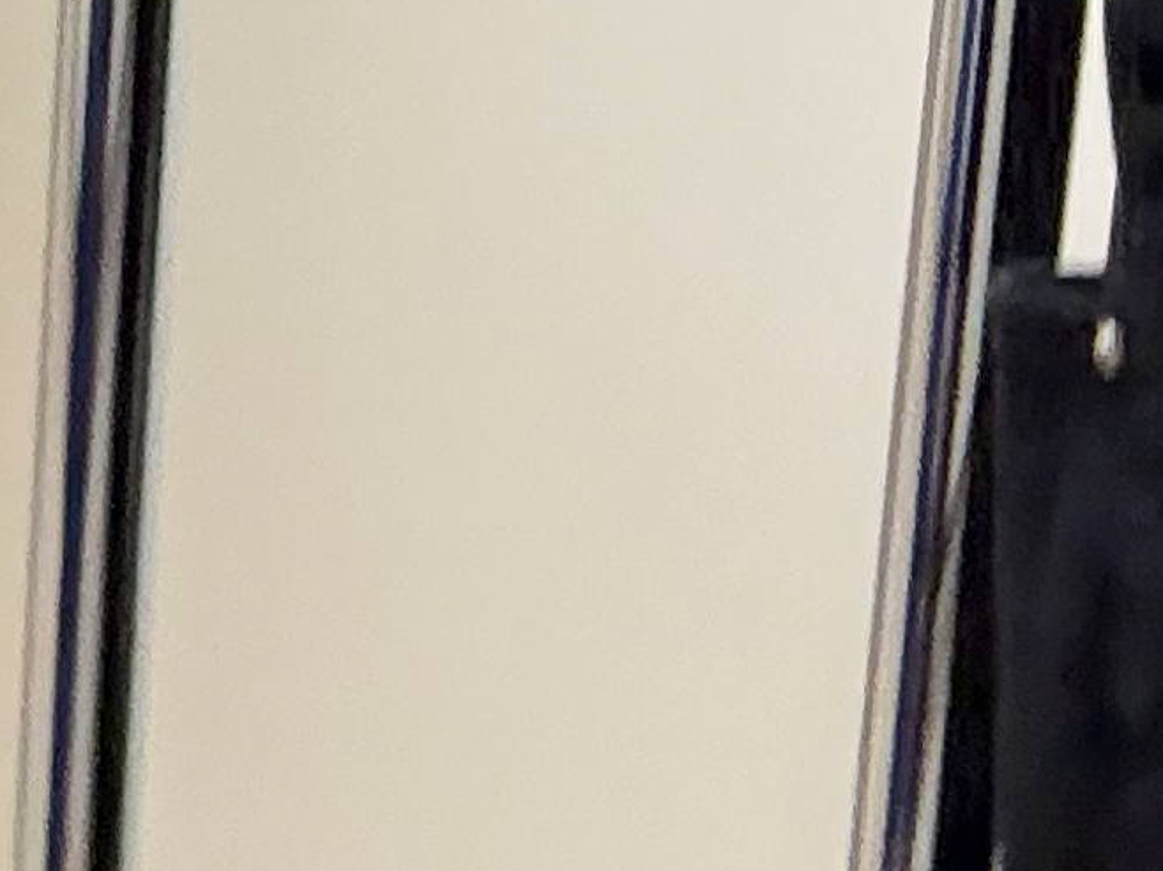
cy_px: -208
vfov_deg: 10.3
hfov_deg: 12.3
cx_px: -1204
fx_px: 4735
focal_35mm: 141
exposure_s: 1/60
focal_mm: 2.69
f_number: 1.9
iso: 200
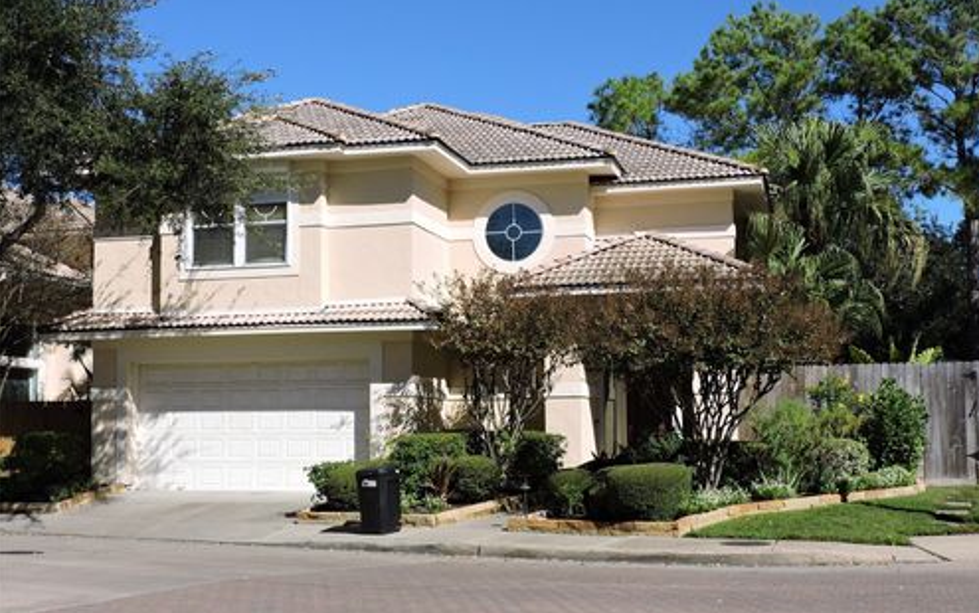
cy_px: 337
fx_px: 1228
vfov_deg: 28.0
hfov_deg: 43.5
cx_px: 492
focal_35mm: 46
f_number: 3.8
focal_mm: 7.7
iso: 100
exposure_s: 1/1000
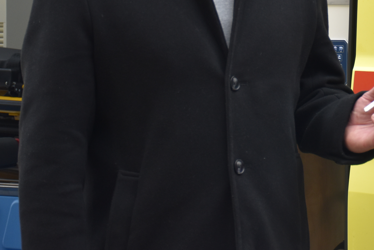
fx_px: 1706
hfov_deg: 12.4
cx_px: 366
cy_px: -32
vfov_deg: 8.3
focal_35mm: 164
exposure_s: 1/250
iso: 500
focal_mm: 45
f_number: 4.5
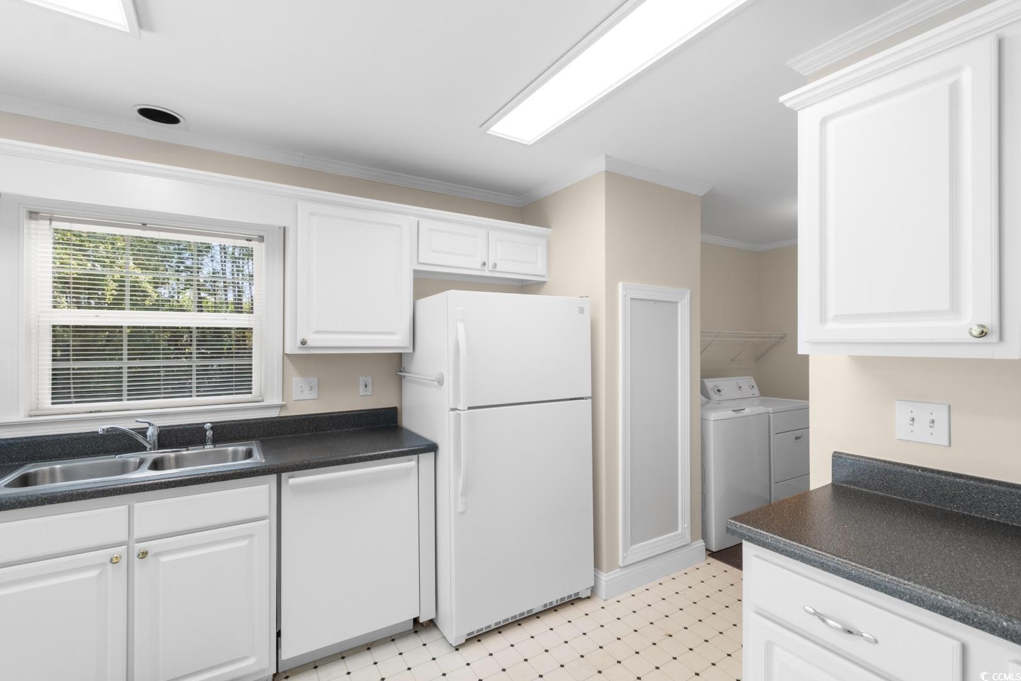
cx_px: 510
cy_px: 340
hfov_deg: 100.4
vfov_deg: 77.3
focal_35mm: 15
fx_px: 425
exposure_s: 1/5
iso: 100
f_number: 4.5
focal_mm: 10
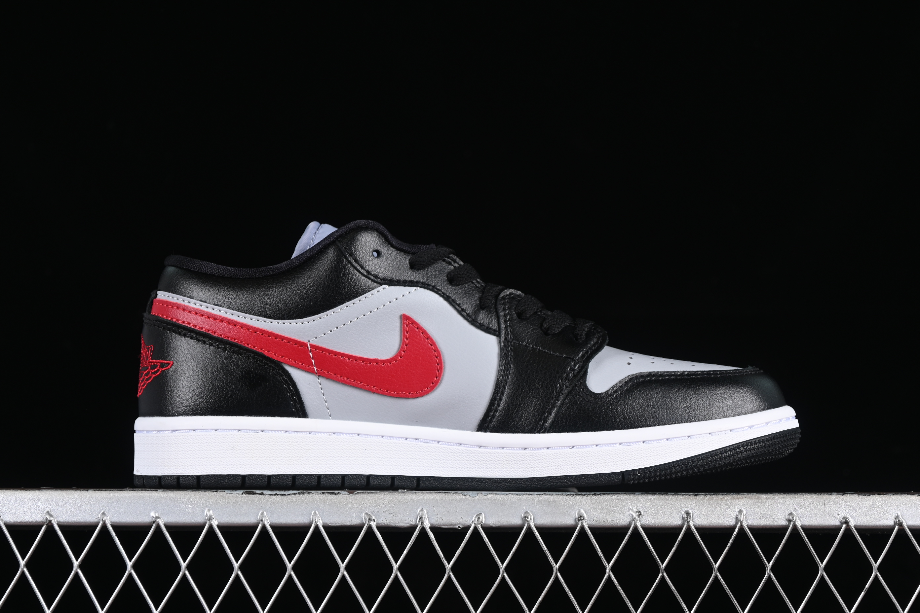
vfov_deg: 18.2
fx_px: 1917
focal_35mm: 75
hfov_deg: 27.0
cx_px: 460
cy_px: 306
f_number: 6.3
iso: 160
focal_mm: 50
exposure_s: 1/60
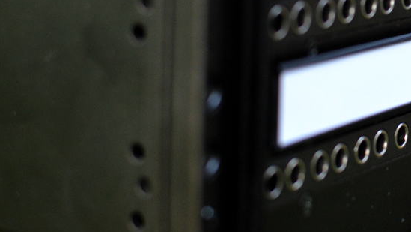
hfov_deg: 17.3
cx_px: 436
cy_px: 20
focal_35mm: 120
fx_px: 1310
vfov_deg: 10.0
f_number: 3.5
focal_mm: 35
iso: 800
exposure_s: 1/60
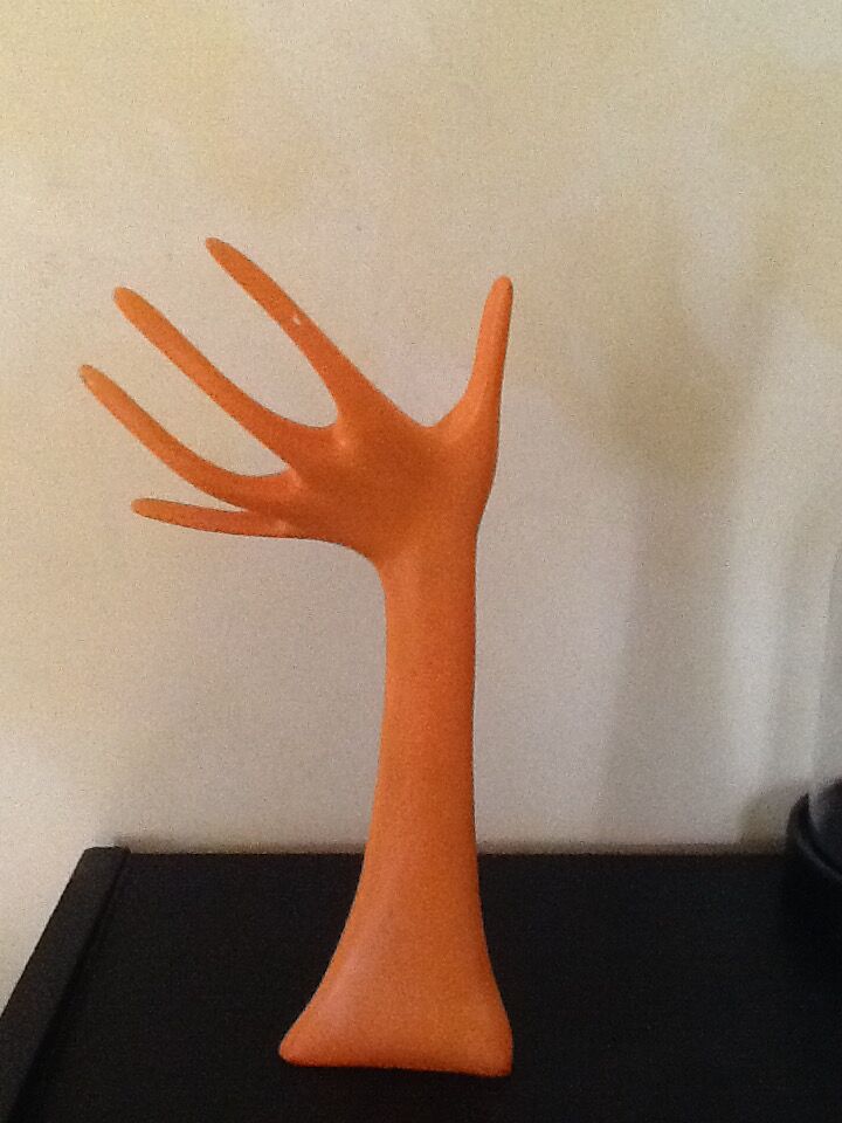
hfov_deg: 32.9
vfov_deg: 42.9
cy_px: 562
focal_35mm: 44
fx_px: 1427
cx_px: 421
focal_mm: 2.03
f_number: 2.4
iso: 400
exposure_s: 1/30
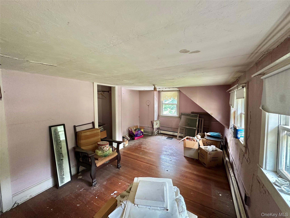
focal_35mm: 14
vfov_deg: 85.7
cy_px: 109
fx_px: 117
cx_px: 145
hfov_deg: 102.1
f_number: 2.2
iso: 320
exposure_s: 1/73
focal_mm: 2.22
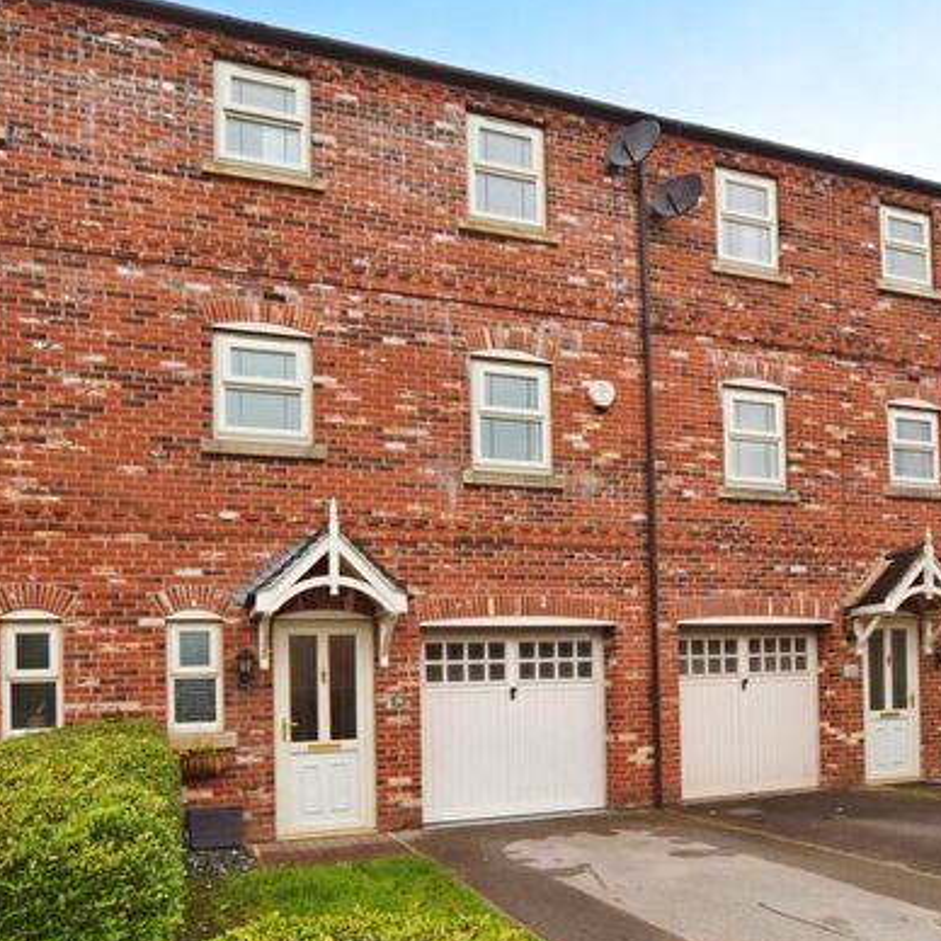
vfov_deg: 67.1
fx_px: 707
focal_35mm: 23
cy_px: 515
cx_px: 446
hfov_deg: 67.2
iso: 100
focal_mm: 10
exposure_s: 1/160
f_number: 6.3
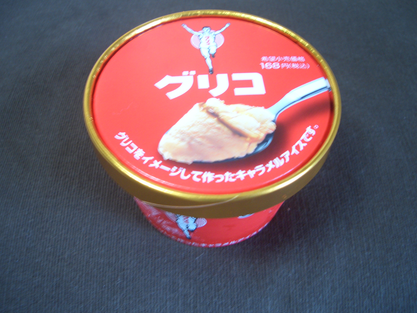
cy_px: 155
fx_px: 446
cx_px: 207
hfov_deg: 50.1
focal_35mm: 37
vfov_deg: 38.7
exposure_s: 1/8
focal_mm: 5.8
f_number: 2.6
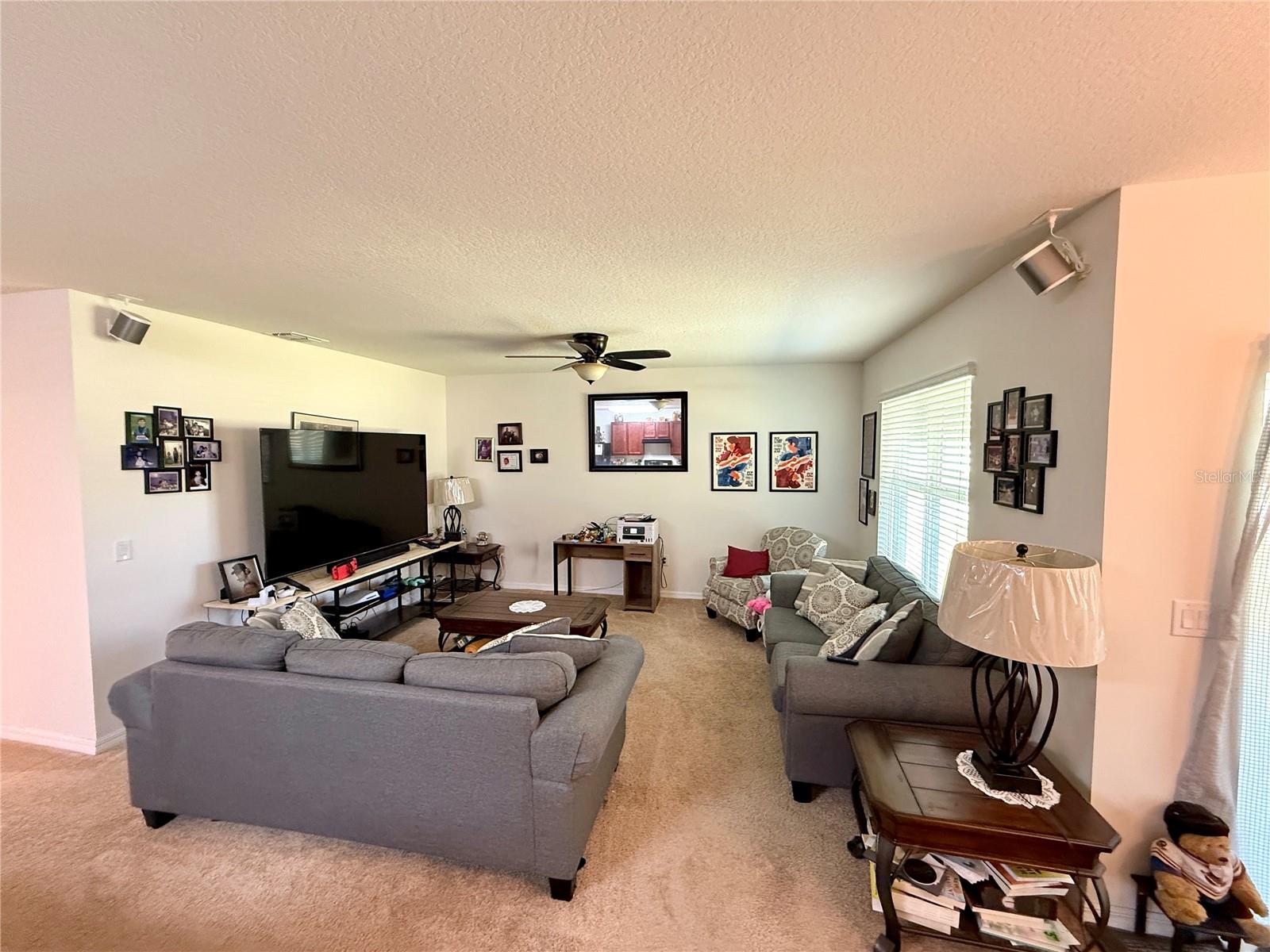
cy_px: 476
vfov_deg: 85.7
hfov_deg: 102.1
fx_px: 514
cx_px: 635
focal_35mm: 14
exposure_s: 1/60
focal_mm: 2.22
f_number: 2.2
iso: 640
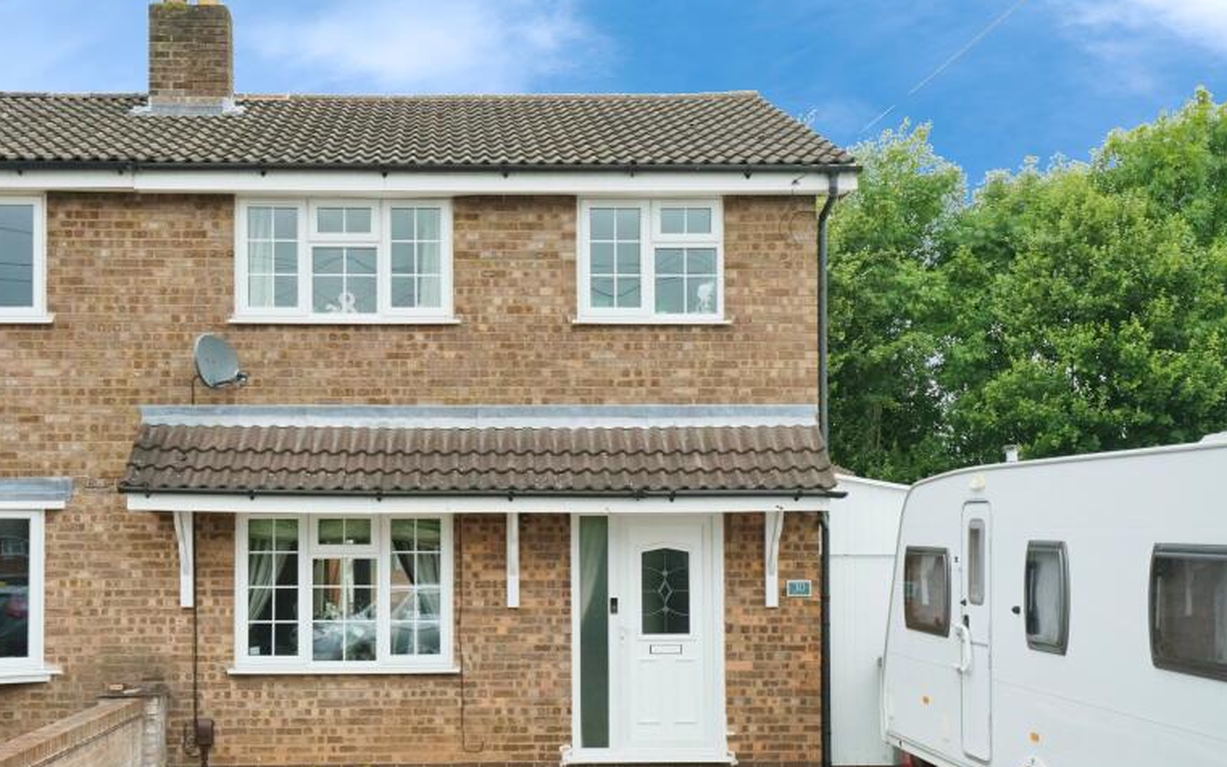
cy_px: 460
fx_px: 1605
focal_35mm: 48
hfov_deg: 41.6
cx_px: 495
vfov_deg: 26.8
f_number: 8
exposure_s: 1/2000
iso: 2000
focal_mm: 35
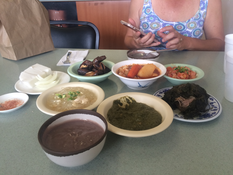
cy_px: 88
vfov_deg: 48.2
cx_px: 116
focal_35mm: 29
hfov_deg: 61.7
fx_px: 195
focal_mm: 4.15
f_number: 2.2
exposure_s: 1/30
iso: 32
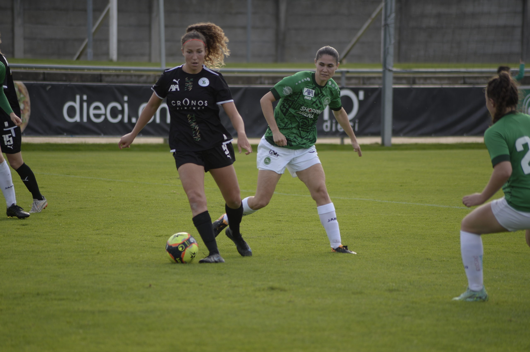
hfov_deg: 7.9
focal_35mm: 260
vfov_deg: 5.3
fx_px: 3824
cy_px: 176
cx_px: 265
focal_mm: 260
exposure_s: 1/640
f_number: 5
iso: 280
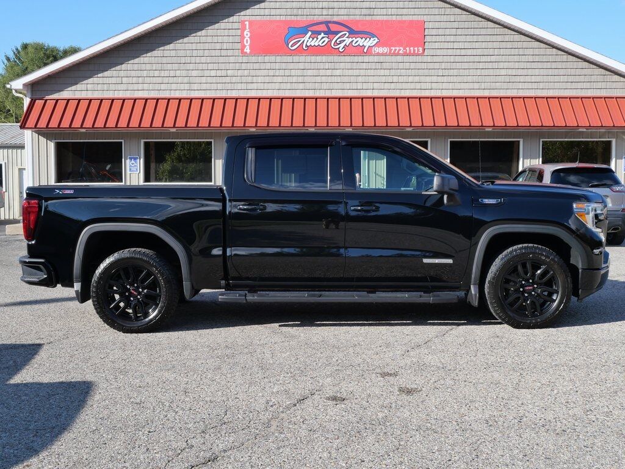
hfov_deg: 44.8
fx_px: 758
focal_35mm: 42
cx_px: 312
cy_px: 234
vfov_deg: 34.3
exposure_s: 1/320
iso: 200
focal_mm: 21
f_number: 8
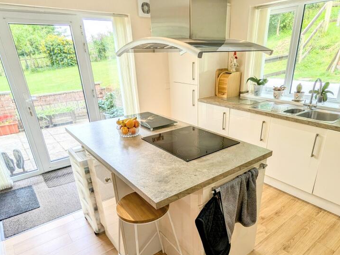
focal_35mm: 23
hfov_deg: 73.7
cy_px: 160
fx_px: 226
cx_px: 189
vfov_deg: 58.1
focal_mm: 2.35
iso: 50
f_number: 2.2
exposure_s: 1/129
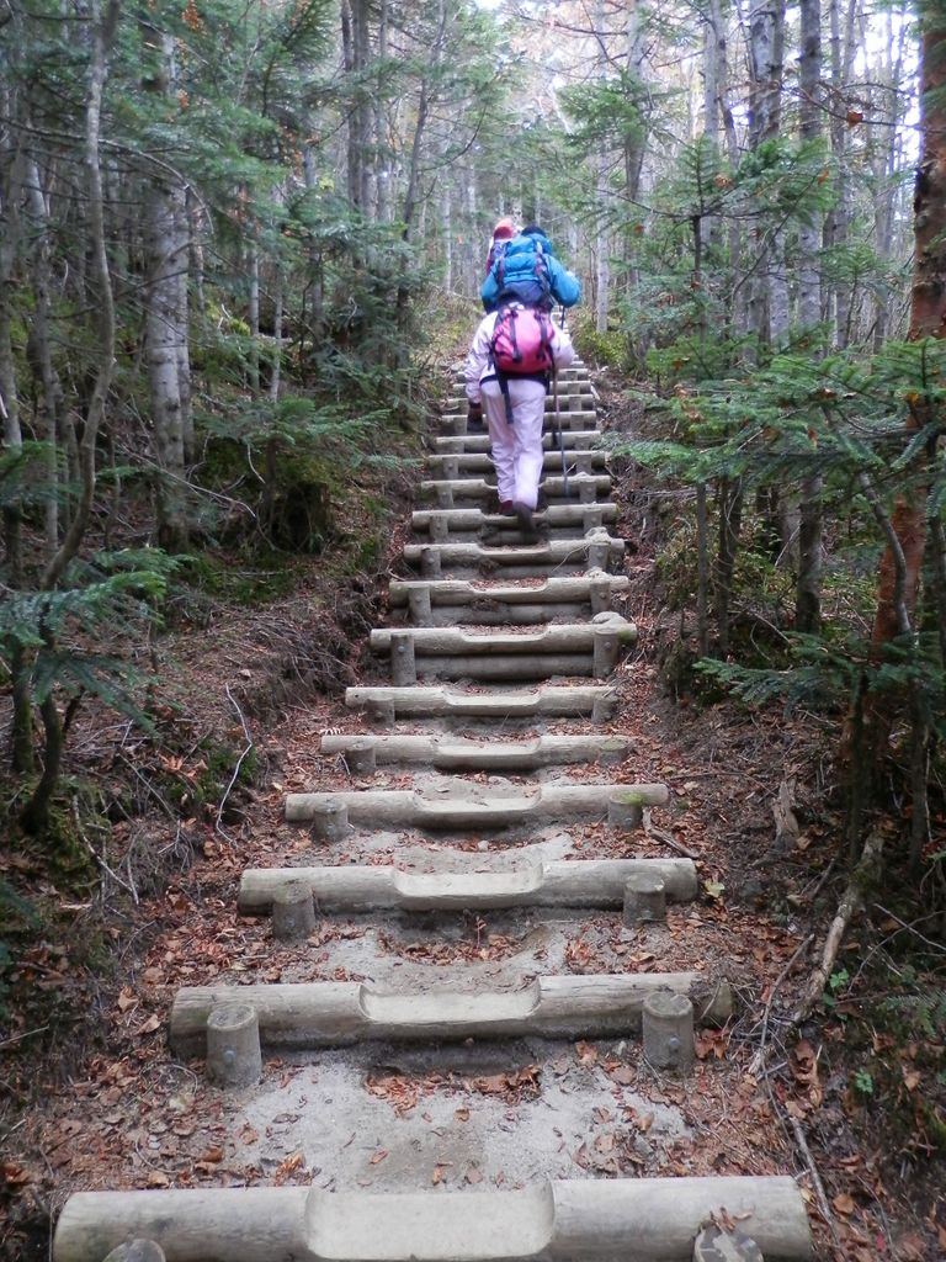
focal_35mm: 25
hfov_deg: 54.9
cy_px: 631
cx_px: 473
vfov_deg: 69.4
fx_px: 911
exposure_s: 1/25
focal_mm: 4.5
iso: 200
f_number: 3
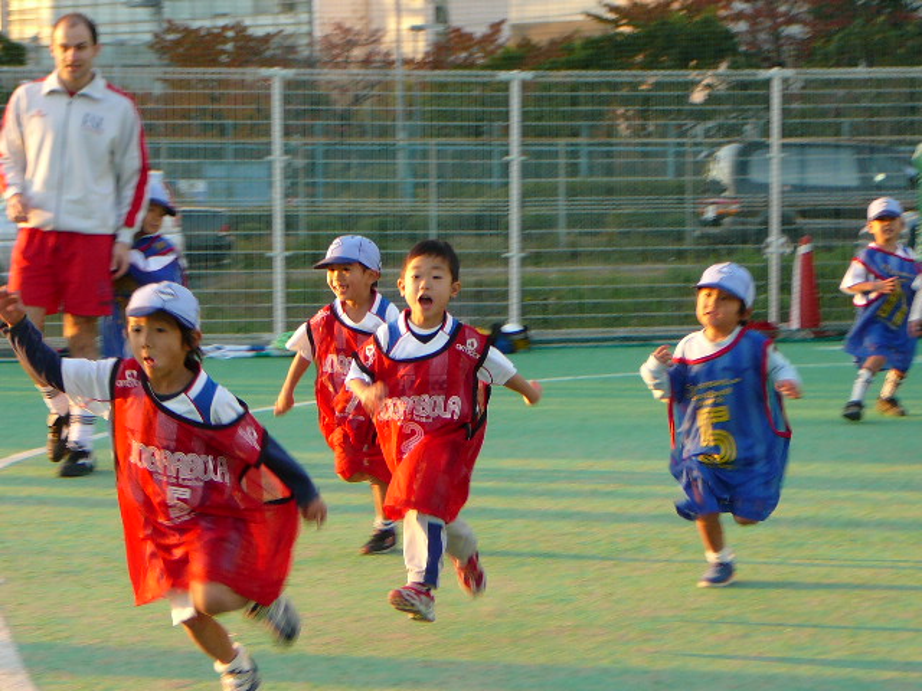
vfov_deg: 12.5
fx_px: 3170
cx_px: 461
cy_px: 346
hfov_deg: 16.6
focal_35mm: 119
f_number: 3.9
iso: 80
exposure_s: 1/80
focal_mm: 14.1
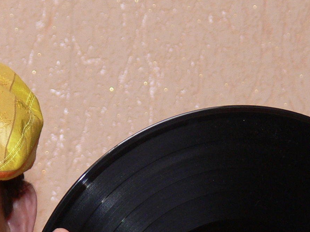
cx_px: 42
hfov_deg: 4.7
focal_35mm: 423
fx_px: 3788
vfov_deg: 3.5
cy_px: 328
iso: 80
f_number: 3.6
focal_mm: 31
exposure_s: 1/100
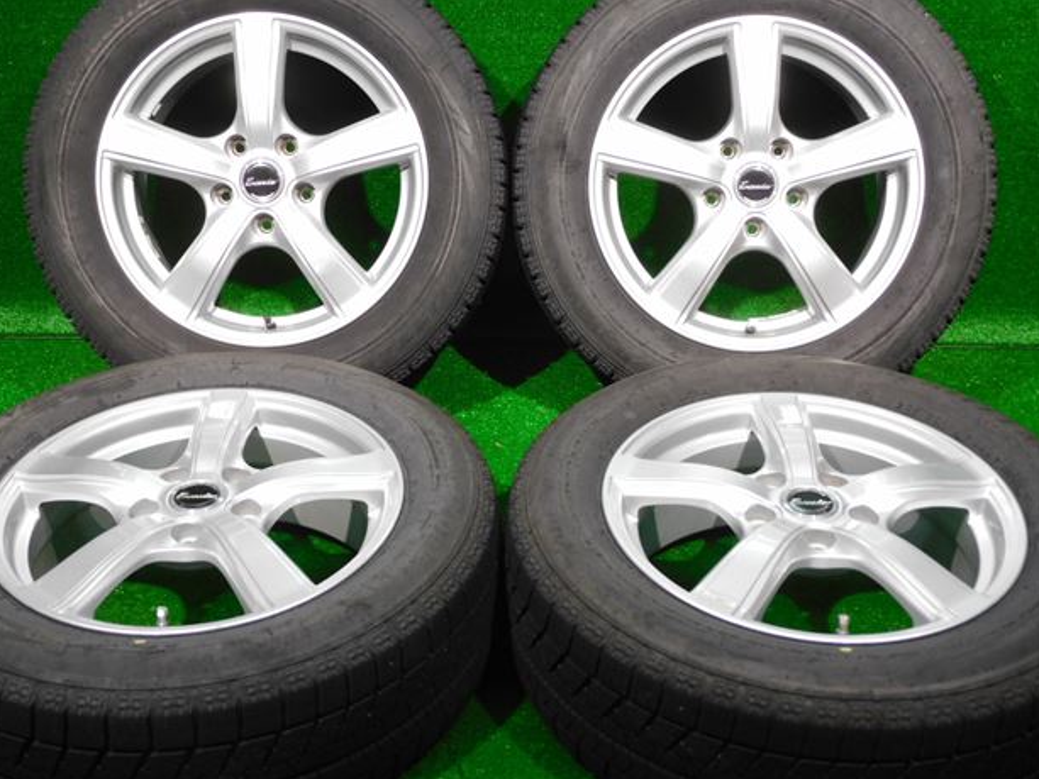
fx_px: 1411
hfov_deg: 40.4
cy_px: 378
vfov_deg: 30.9
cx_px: 503
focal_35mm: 47
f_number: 4
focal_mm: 8.1
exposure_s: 1/30
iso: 320
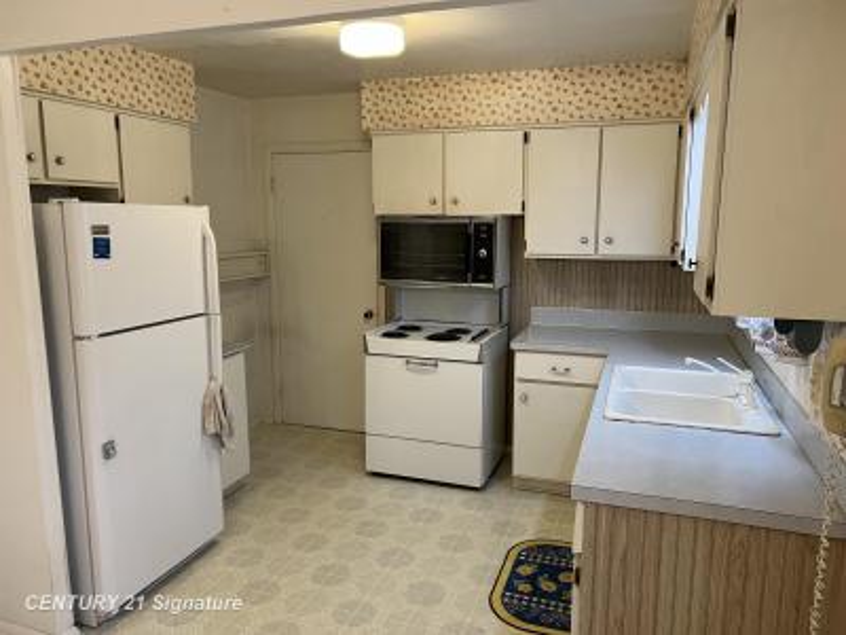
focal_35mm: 26
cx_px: 423
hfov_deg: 67.3
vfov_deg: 53.1
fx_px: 635
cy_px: 318
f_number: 1.5
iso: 80
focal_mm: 5.7
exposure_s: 1/60
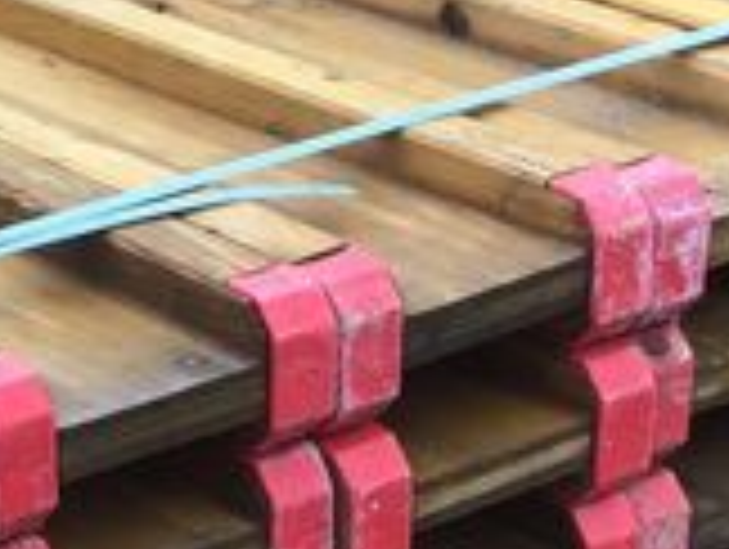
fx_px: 3227
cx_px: -238
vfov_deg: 9.6
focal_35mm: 153
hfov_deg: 12.5
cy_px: 567
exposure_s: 1/100
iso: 40
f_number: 2.4
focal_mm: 3.3
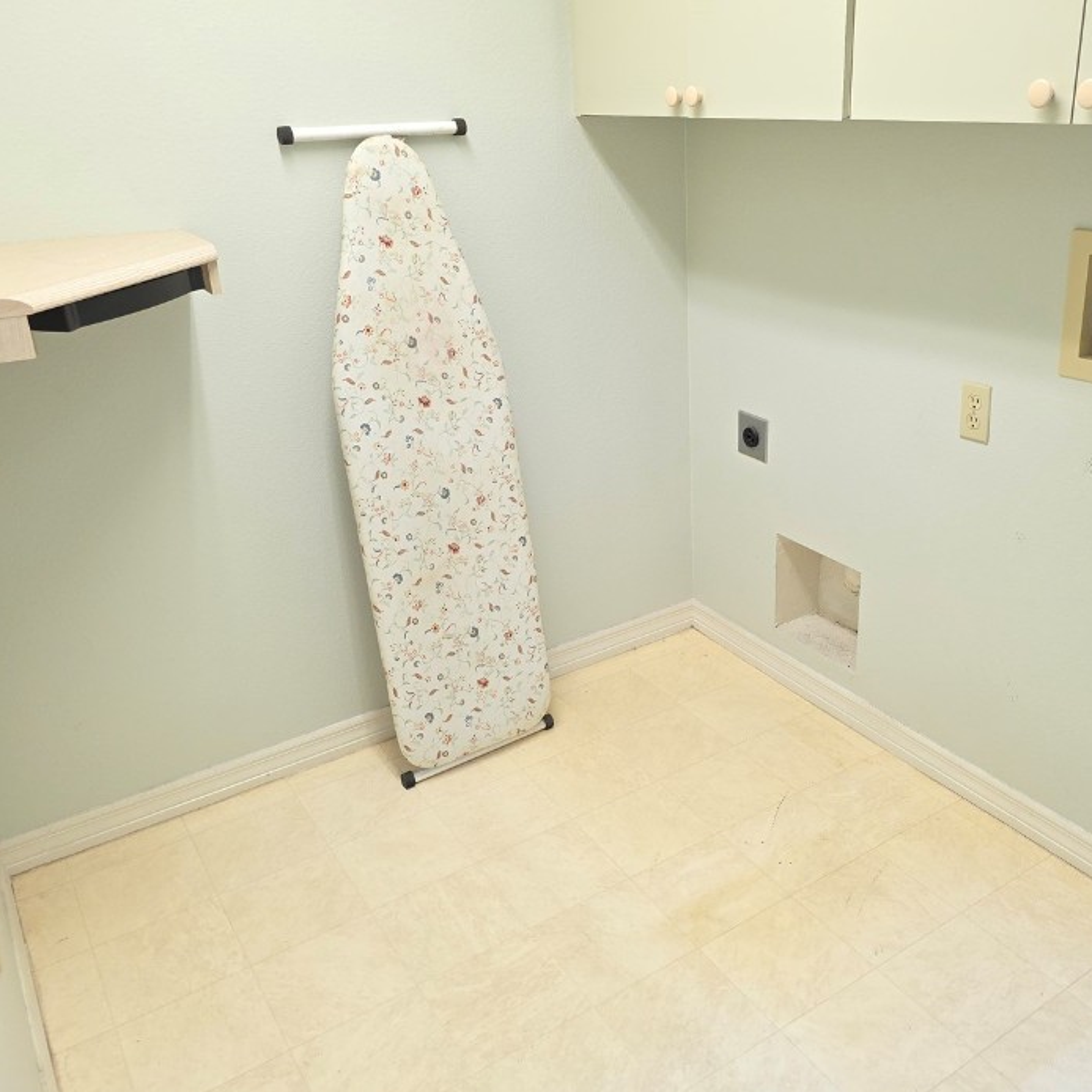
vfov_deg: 54.0
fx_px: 1071
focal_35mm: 30
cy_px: 504
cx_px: 678
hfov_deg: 53.5
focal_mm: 6.3
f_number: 1.7
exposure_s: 1/60
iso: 125
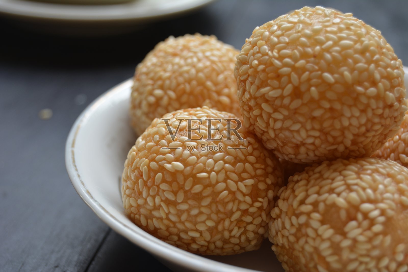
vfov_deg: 16.6
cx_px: 204
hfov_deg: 24.6
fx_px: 935
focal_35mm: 82
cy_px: 136
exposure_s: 1/160
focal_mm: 55
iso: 200
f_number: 6.3
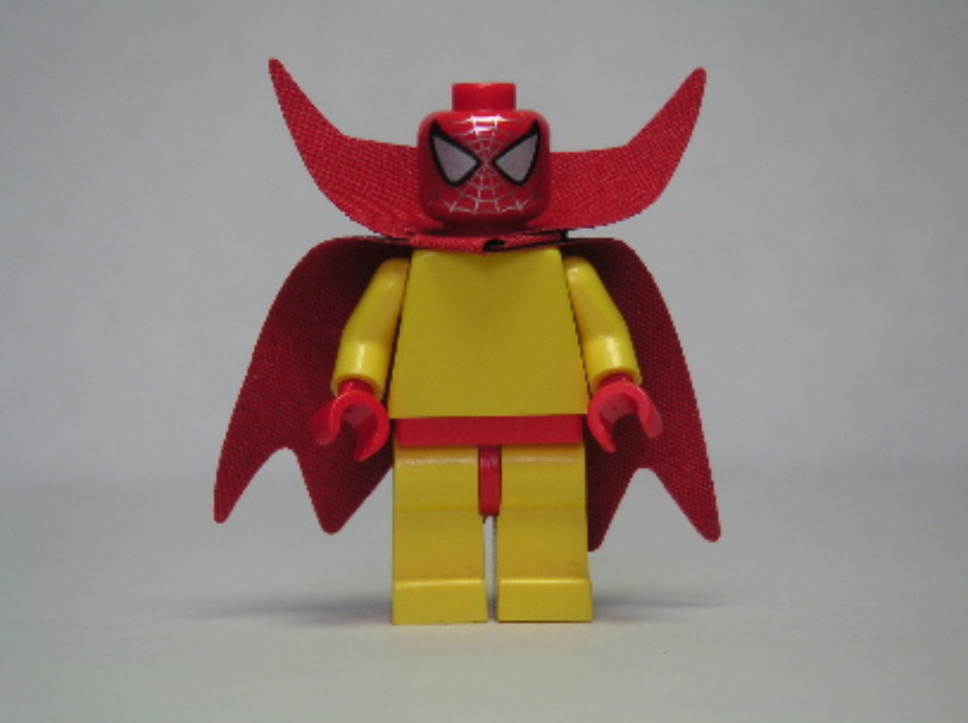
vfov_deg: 12.7
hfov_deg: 17.0
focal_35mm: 116
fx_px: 3239
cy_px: 350
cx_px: 470
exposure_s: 1/111
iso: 50
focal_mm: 17.1
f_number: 3.6
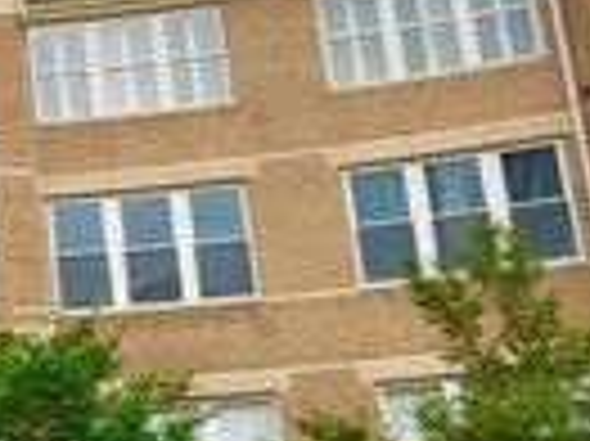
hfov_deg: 15.3
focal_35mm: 111
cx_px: -482
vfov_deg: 13.3
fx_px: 1890
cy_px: 277
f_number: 2.2
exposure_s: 1/1464
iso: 32
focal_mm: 4.15
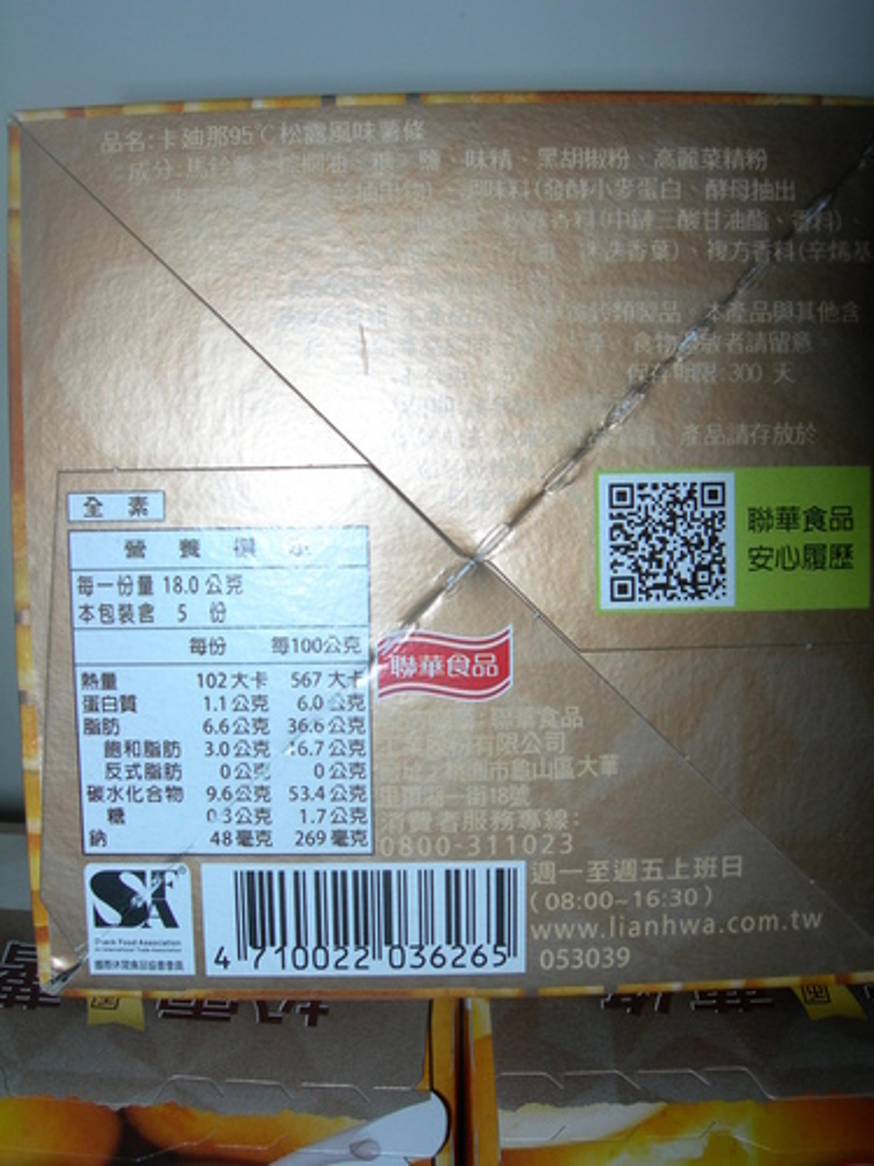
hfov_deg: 37.7
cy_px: 583
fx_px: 1279
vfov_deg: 49.0
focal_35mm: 38
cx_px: 437
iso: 50
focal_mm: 7.8
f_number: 4.8
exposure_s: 1/60.1
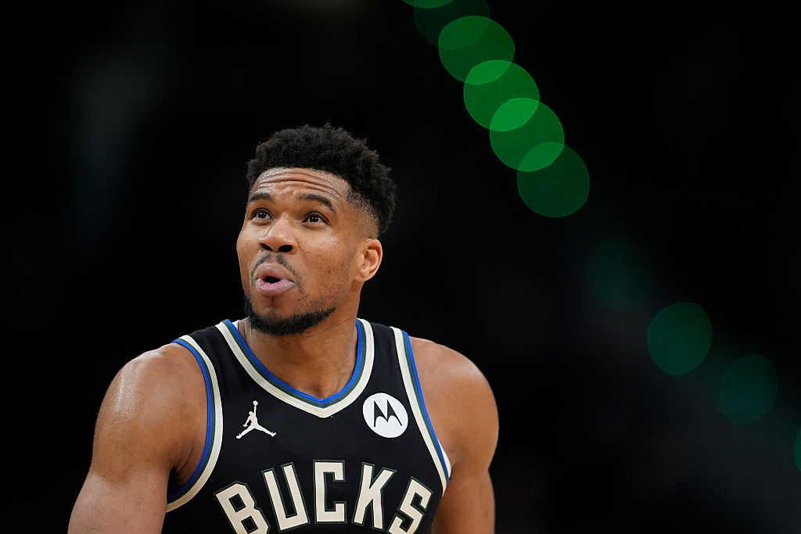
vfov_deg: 3.4
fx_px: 8901
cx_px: 400
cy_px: 267
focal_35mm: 400
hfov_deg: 5.2
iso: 3200
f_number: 3.2
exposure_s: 1/1600
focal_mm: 400
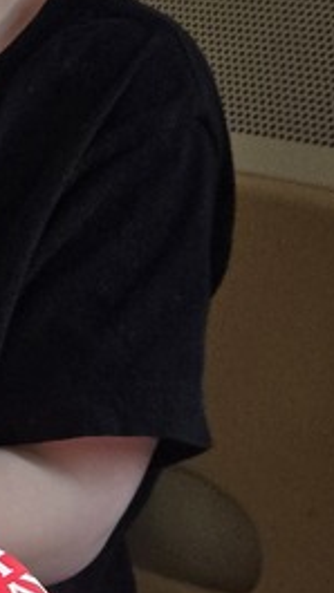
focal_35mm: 97
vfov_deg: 21.7
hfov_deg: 11.2
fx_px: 1528
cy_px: 490
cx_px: -352
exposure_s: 1/180
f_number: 1.8
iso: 125
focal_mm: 5.4
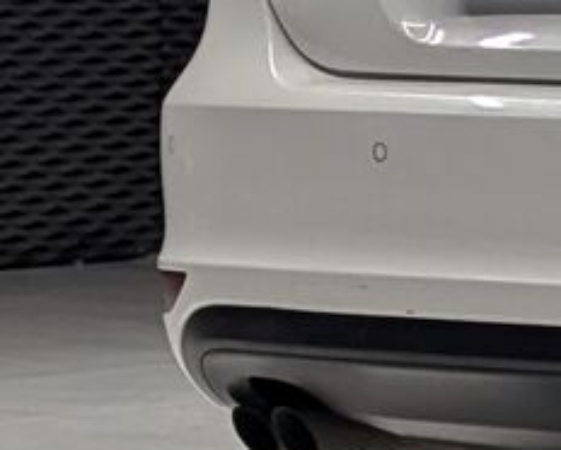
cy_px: 259
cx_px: 1625
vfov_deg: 4.0
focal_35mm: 388
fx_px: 6448
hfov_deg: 4.8
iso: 50
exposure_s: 1/138
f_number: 1.85
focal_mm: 6.81
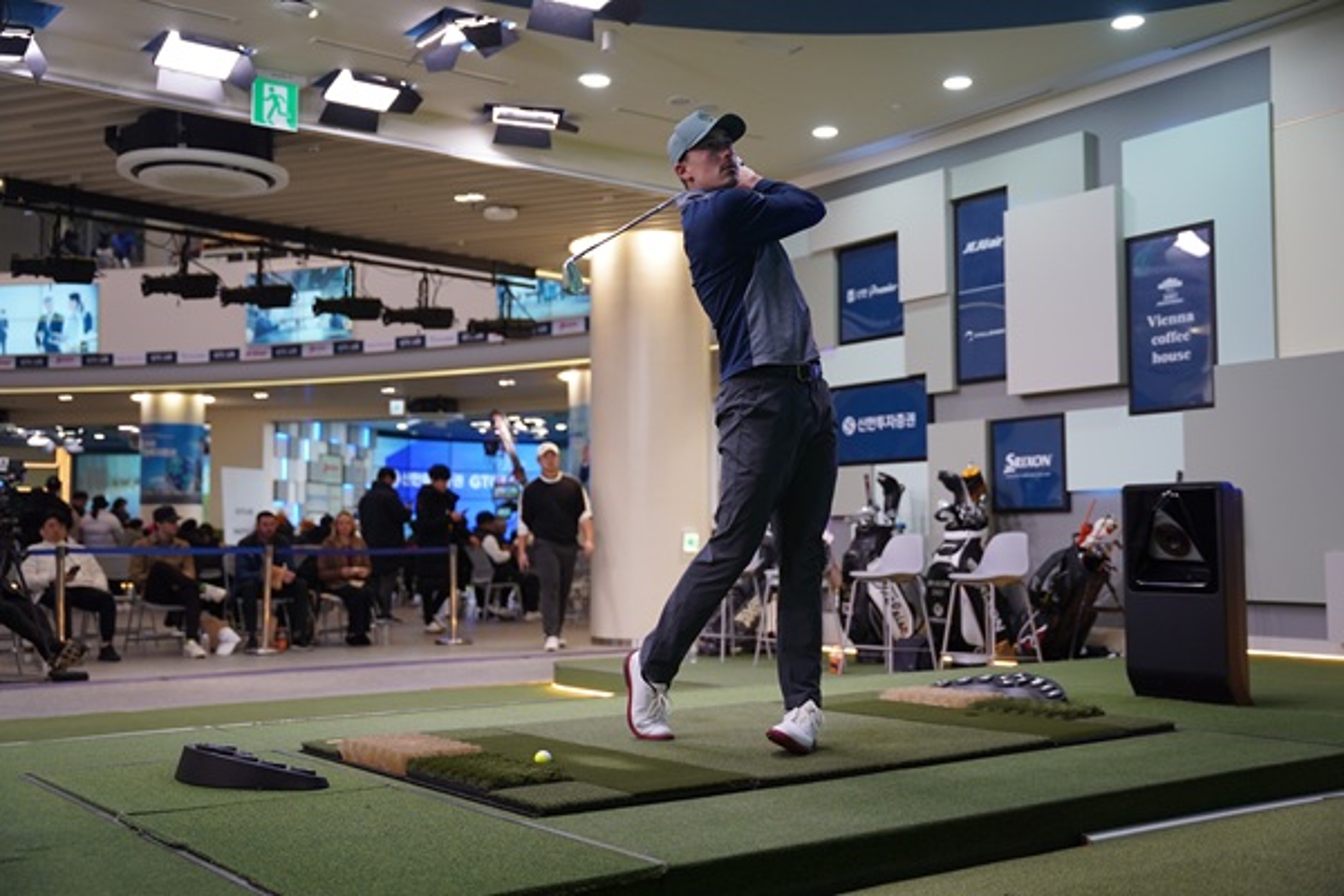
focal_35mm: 39
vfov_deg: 34.5
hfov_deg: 49.9
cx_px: 672
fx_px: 1445
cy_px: 448
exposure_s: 1/200
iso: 1000
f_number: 2.8
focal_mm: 38.7
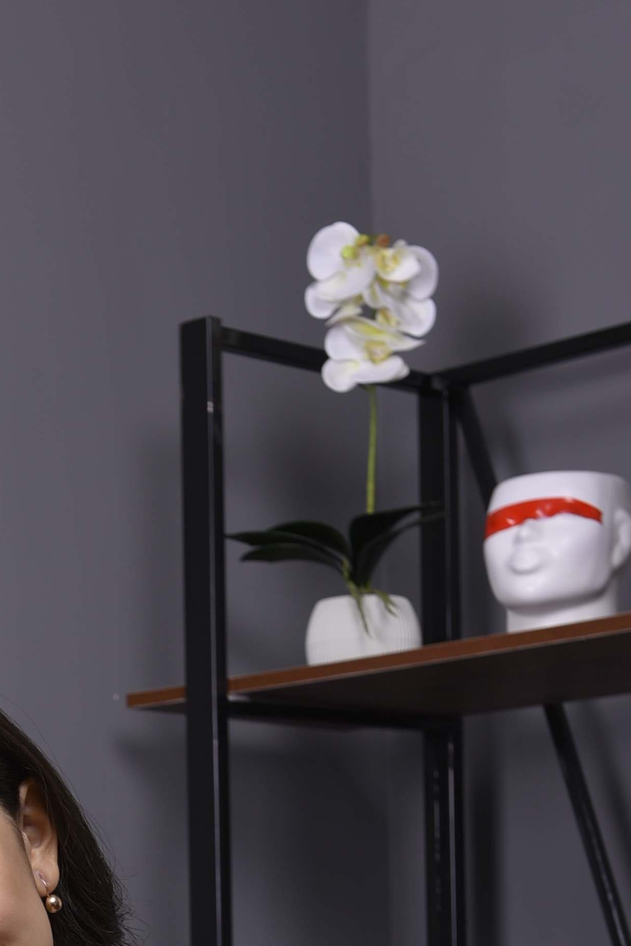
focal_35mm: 108
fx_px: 2840
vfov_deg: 18.3
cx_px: -112
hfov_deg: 12.4
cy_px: 998
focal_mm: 44
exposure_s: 1/160
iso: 125
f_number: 7.1
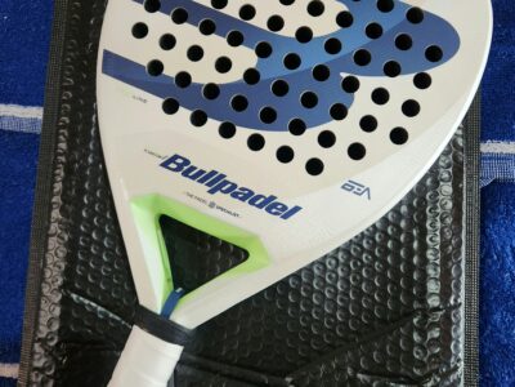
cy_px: 194
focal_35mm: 23
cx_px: 258
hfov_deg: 73.9
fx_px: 342
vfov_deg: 58.9
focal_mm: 5.4
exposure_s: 1/50.3
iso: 500
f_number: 1.8
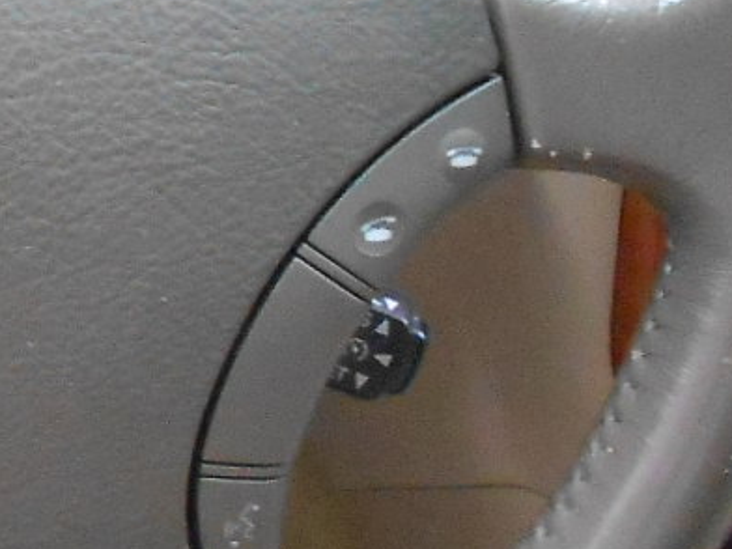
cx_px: -377
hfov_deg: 16.8
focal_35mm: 106
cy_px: 35
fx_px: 2242
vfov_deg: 13.8
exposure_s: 1/10
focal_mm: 4.6
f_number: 3.5
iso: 800
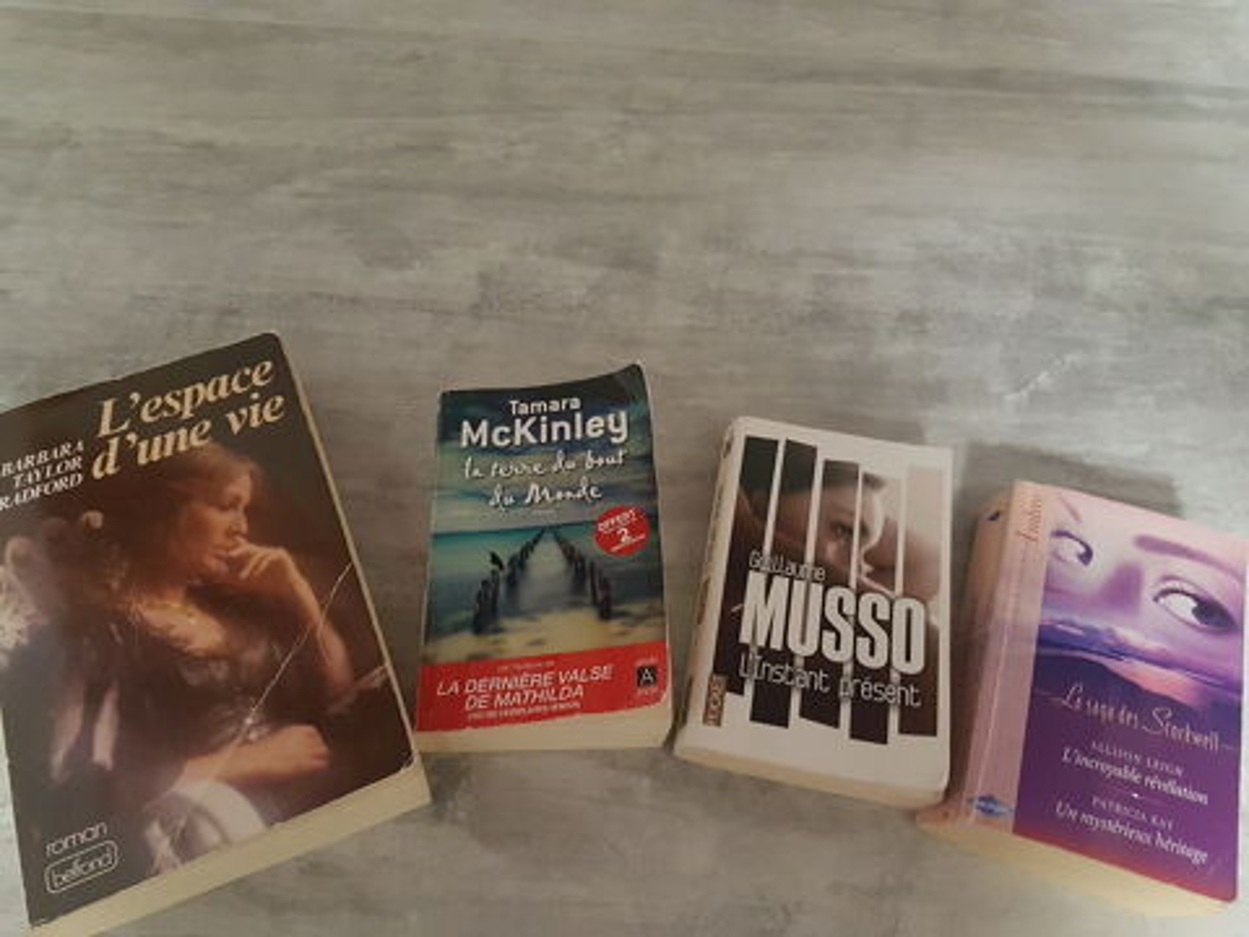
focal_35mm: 26
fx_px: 938
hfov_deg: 67.3
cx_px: 624
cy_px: 468
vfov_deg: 53.1
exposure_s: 1/10
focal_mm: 4.2
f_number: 1.7
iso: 320
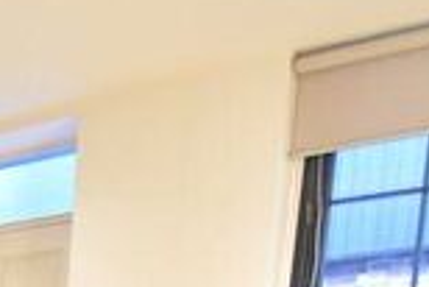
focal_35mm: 68
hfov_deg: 24.2
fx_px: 811
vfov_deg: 15.2
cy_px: 612
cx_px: -187
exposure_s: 1/15
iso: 800
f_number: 3.5
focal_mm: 10
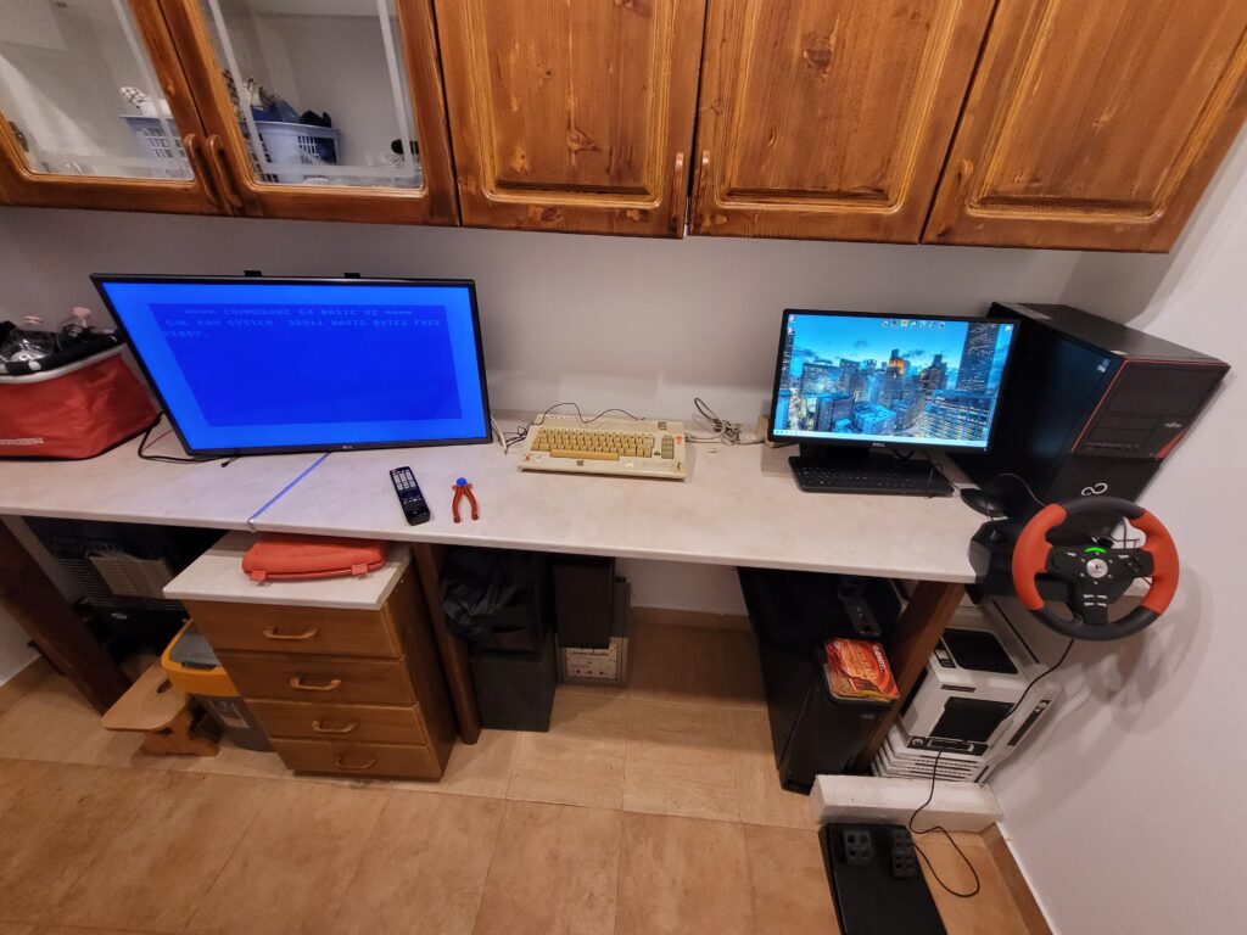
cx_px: 624
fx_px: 468
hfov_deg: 106.2
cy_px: 468
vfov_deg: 89.9
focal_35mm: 13
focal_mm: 1.74
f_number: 2.2
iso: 400
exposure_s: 1/50
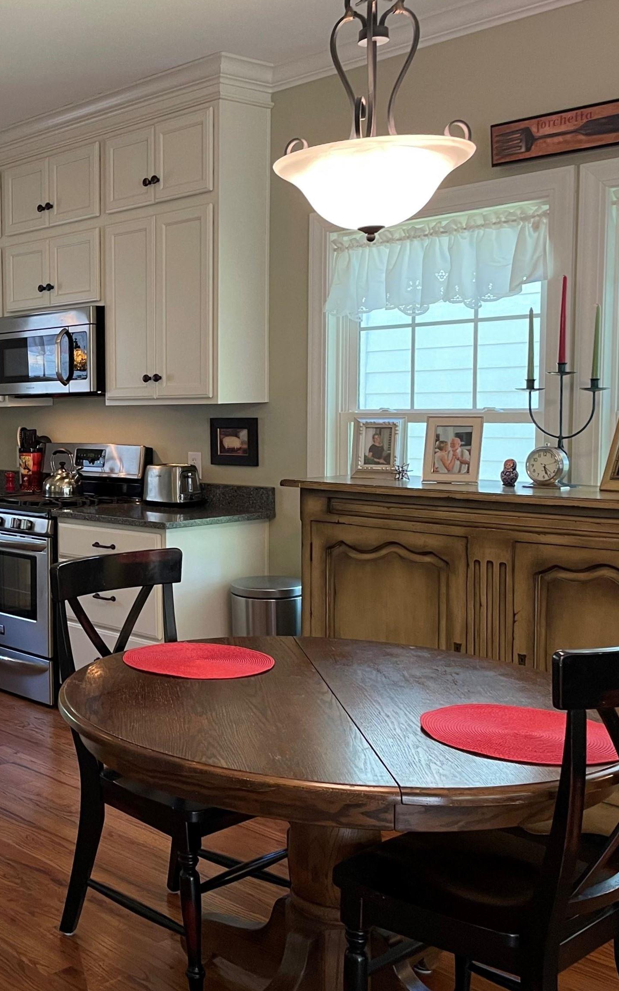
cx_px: -18
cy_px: 496
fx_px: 999
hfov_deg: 31.5
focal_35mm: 37
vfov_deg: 52.7
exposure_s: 1/60
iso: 100
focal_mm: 4.2
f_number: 1.6
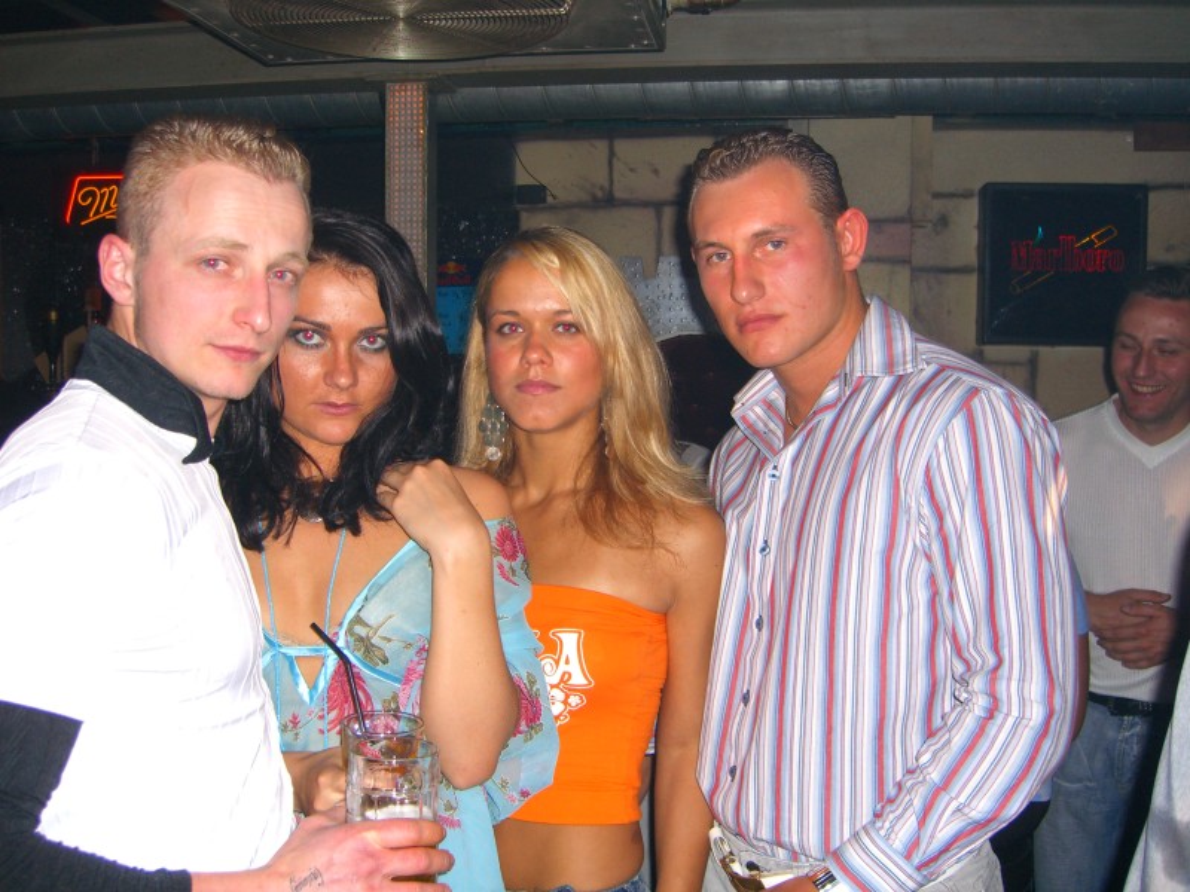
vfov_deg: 37.7
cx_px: 595
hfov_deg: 49.0
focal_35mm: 38
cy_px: 446
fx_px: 1306
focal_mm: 7.9
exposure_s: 1/60
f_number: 2.8
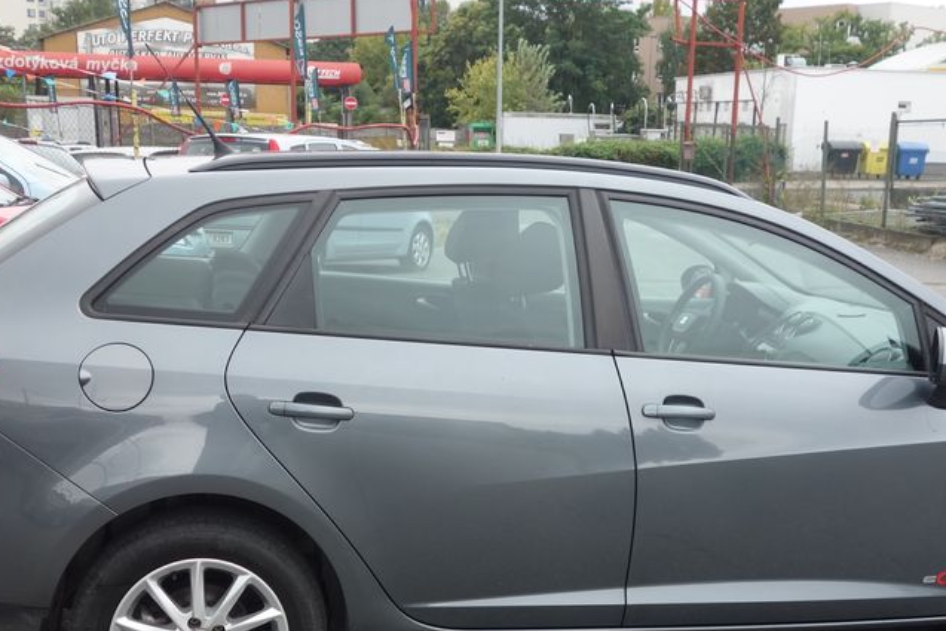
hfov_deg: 43.5
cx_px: 526
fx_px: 1183
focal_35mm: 45
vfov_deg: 29.5
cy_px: 452
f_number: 4
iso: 125
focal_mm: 10.4
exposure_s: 1/100
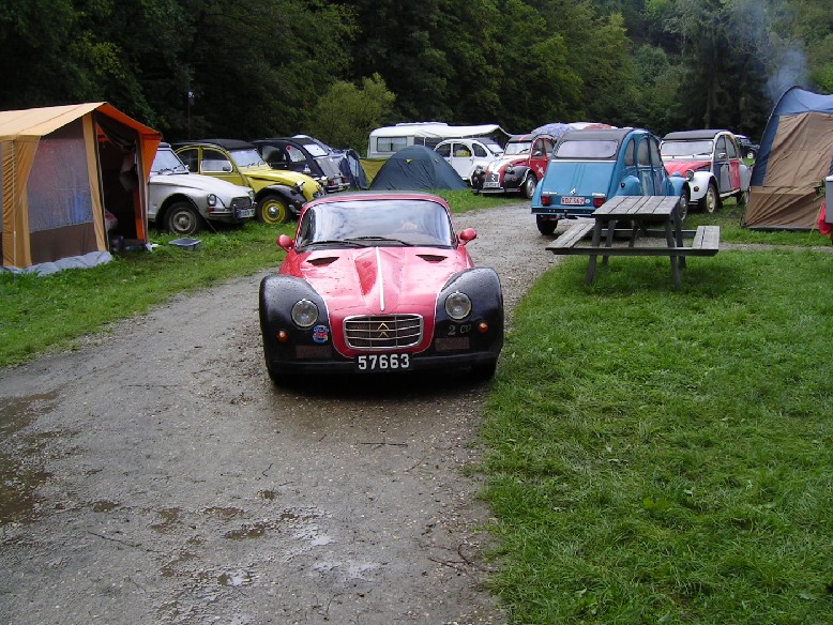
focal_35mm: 37
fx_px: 891
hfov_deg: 50.1
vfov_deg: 38.7
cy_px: 318
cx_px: 427
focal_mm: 5.6
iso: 50
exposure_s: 1/112
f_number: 4.8
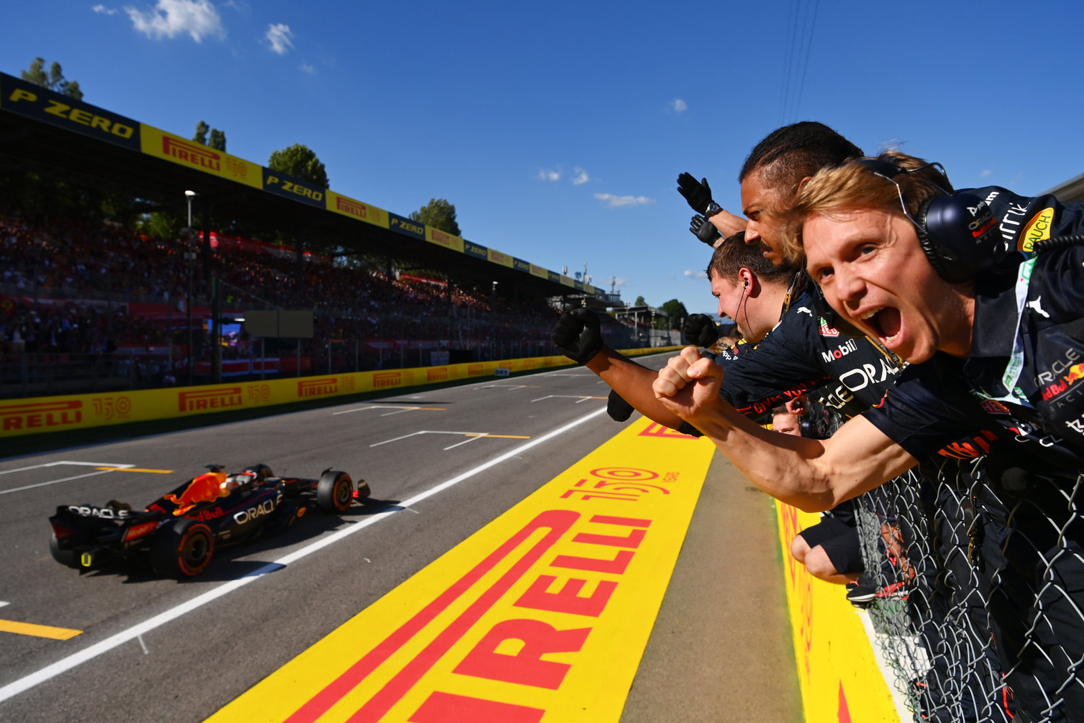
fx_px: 723
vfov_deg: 53.1
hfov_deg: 73.7
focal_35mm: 24
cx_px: 542
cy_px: 362
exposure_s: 1/8000
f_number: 5
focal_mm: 24
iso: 400
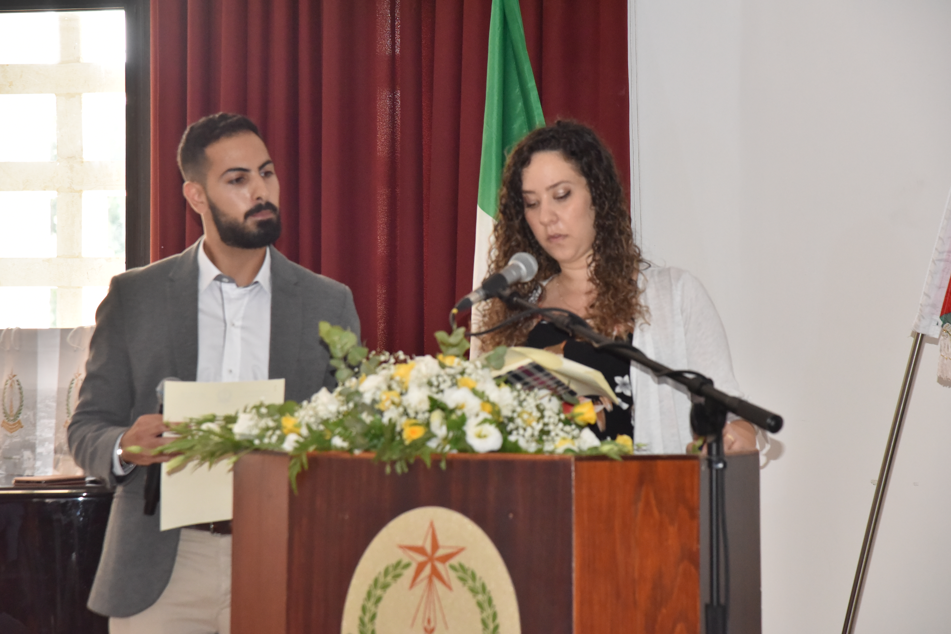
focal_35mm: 110
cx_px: 476
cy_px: 317
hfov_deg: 18.6
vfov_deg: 12.5
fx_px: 2906
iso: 3200
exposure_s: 1/125
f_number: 7.1
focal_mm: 110
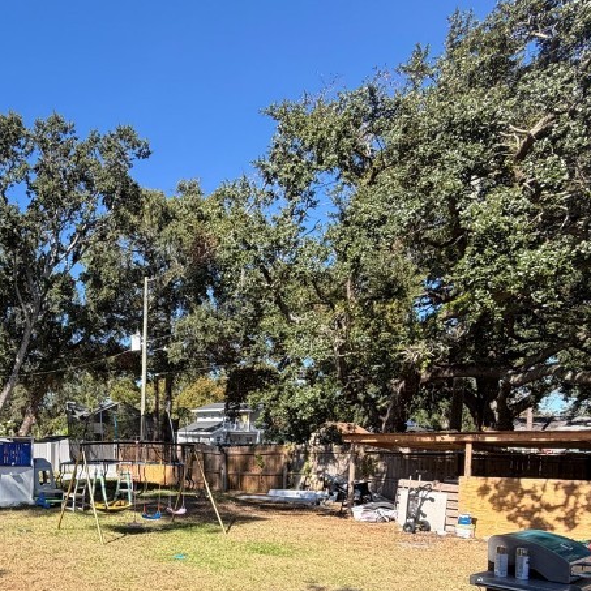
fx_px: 541
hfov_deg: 51.7
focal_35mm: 28
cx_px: 78
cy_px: 459
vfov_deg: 54.0
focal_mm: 2.22
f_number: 2.2
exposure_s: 1/613
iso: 40
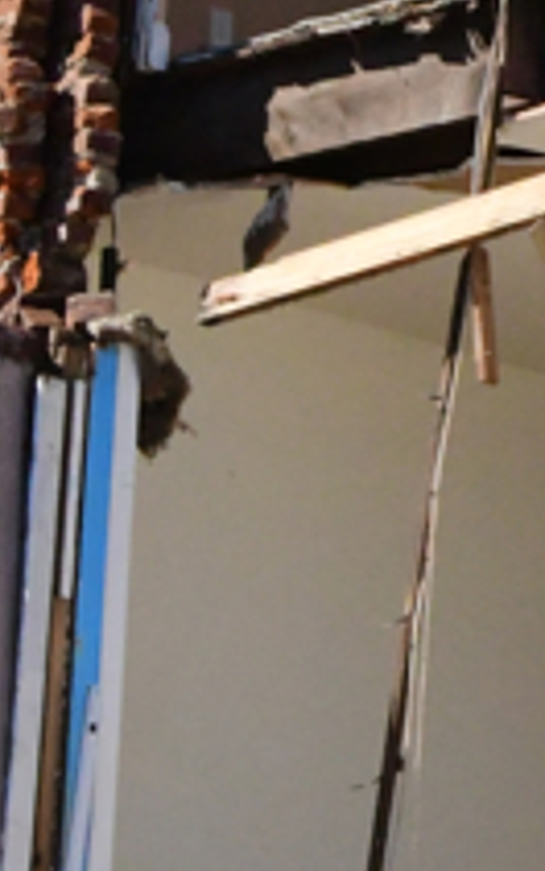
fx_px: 9238
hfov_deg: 3.4
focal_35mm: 389
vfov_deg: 5.4
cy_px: 136
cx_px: 945
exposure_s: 1/2000
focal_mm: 70
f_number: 22
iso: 8000
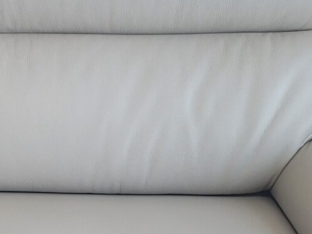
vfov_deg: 11.6
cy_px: 173
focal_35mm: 128
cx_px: -119
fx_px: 1154
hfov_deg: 14.6
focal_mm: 7
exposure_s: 1/120
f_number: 1.8
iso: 125
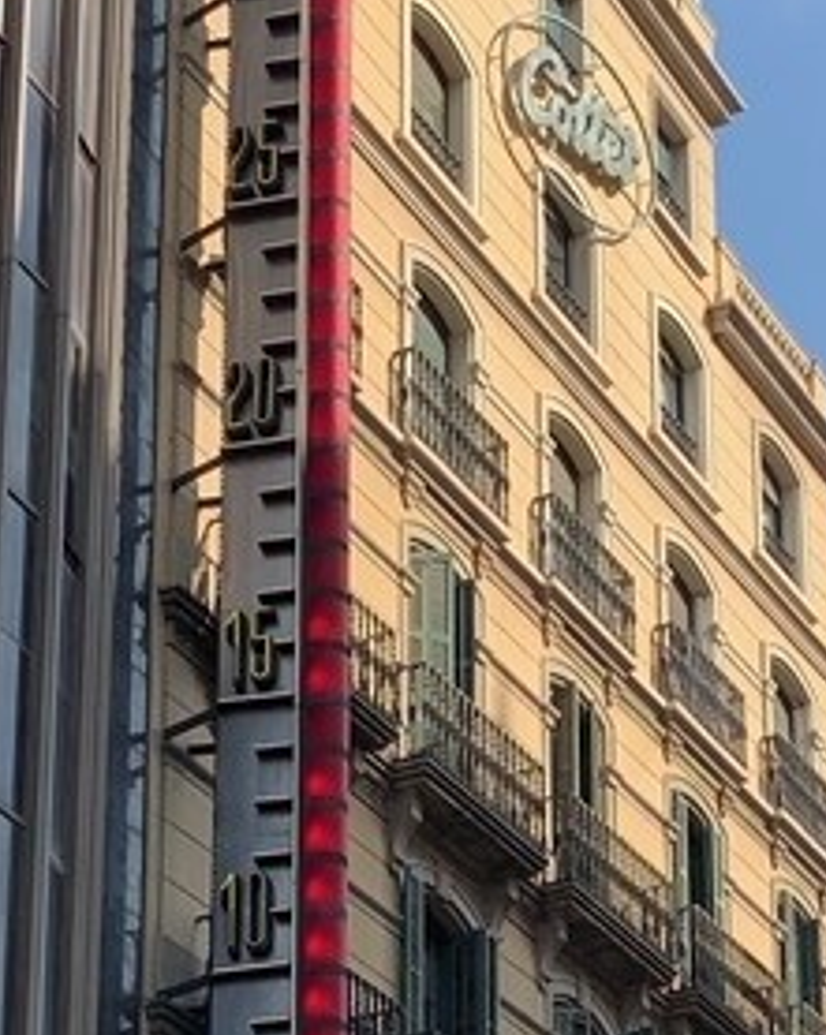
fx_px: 3367
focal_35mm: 110
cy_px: 1035
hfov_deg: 14.0
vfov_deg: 17.1
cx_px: 392
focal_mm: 4.25
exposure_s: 1/1468
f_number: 1.8
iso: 25
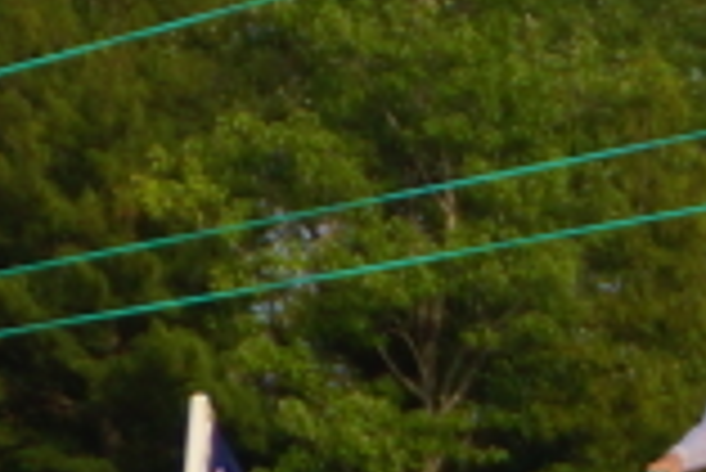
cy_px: 328
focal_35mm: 1146
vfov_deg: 1.2
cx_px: 1873
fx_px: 22495
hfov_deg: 1.8
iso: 160
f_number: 5.6
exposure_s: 1/200
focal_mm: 120
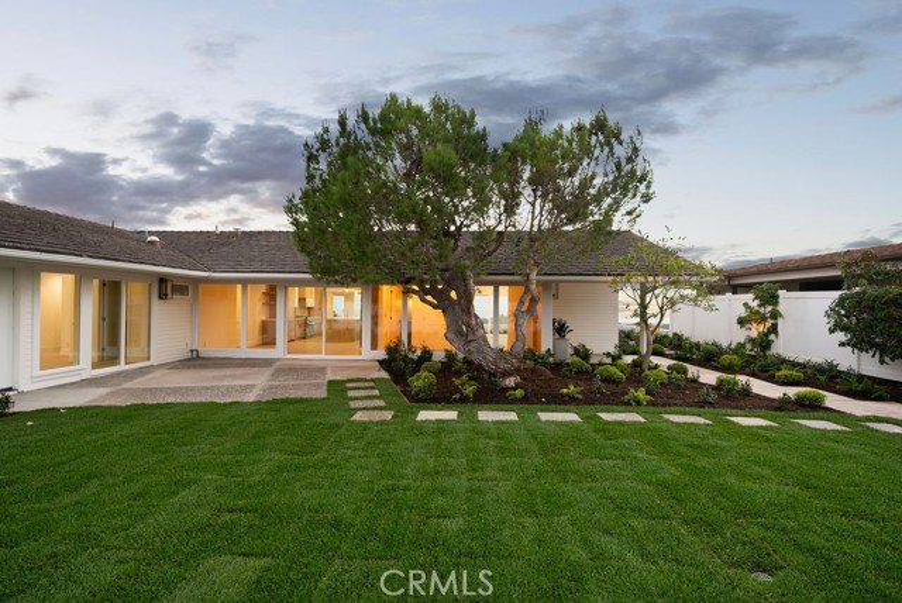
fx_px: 426
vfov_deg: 70.6
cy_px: 302
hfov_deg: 93.2
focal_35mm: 17
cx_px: 451
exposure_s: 1/20
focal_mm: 17
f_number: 5.6
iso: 640
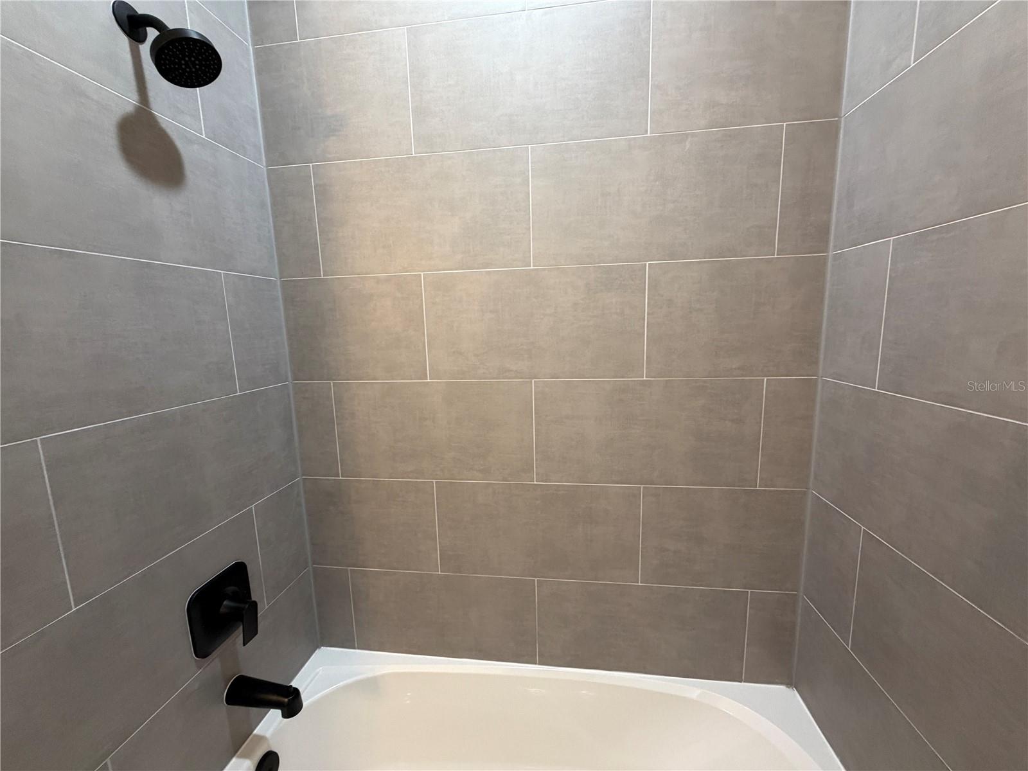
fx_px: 416
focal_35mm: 14
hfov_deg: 102.1
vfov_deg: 85.7
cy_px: 386
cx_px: 514
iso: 250
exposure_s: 1/60
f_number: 2.2
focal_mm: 2.22
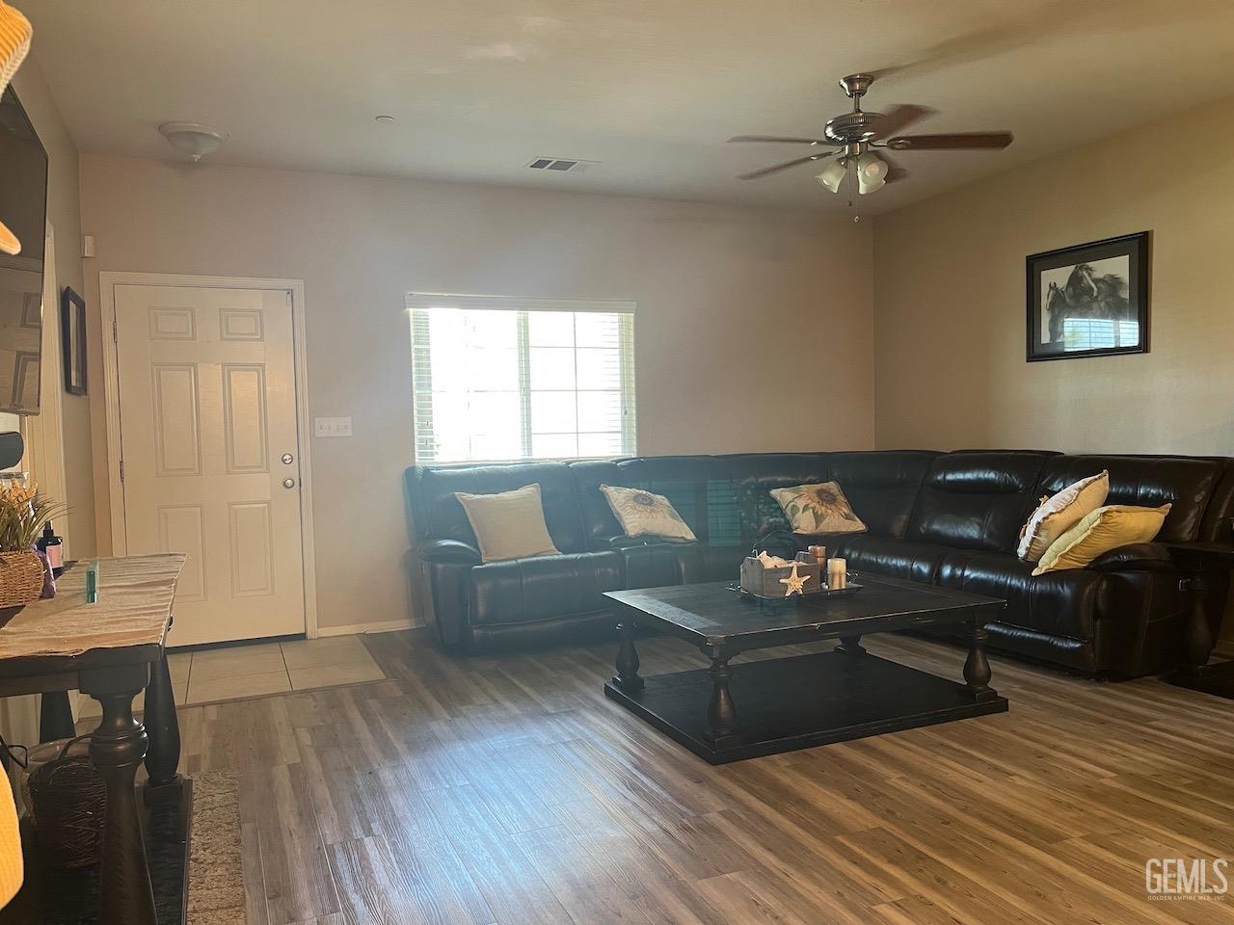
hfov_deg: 67.3
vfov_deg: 53.1
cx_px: 617
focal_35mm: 26
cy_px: 462
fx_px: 927
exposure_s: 1/60
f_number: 1.6
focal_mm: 5.1
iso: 250
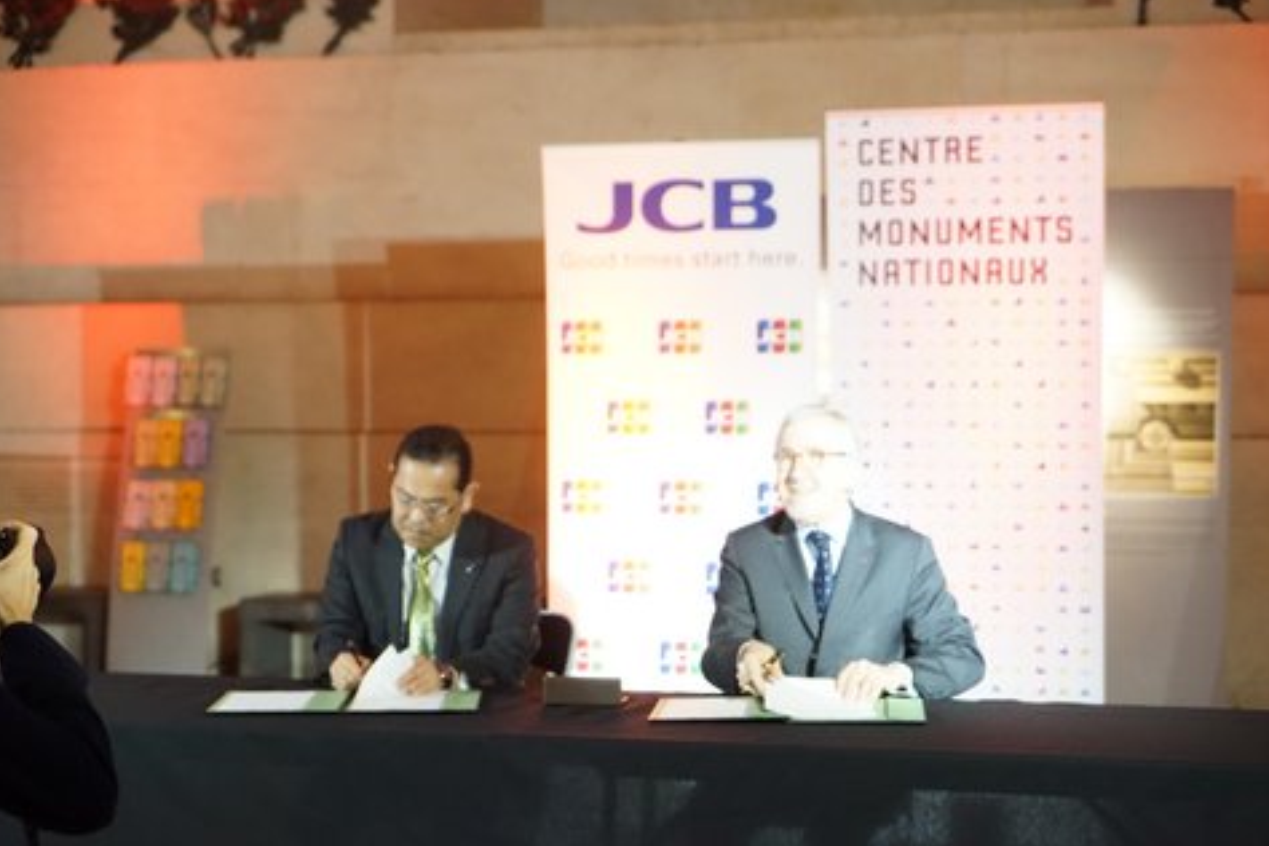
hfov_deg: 28.5
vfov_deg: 19.2
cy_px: 422
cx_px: 632
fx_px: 2503
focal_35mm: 71
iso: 6400
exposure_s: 1/125
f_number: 4
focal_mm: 70
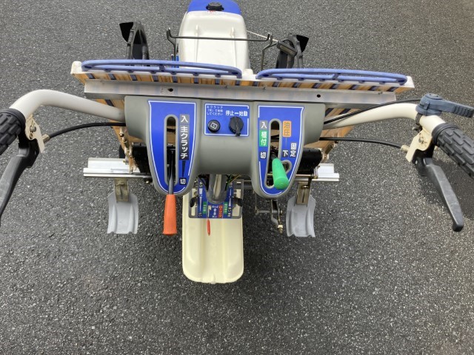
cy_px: 178
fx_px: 383
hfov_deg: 63.4
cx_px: 237
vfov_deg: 49.7
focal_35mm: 28
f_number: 1.8
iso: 32
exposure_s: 1/268
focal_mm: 3.99
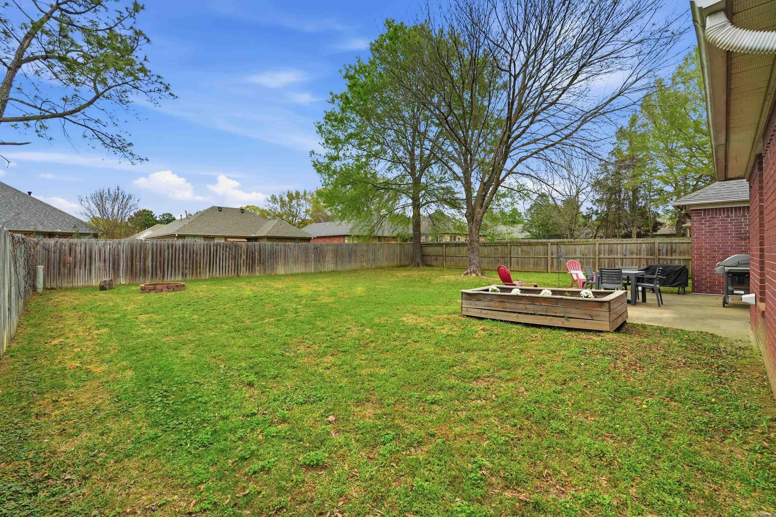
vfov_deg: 77.3
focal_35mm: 15
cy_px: 258
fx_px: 323
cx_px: 388
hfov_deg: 100.4
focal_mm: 10
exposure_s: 1/500
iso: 320
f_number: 9
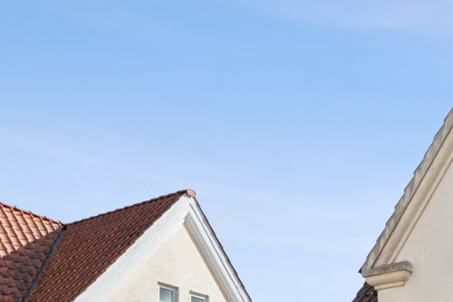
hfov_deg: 27.0
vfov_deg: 18.6
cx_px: 584
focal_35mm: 63
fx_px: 793
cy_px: 476
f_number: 8
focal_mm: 16
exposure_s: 1/250
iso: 100
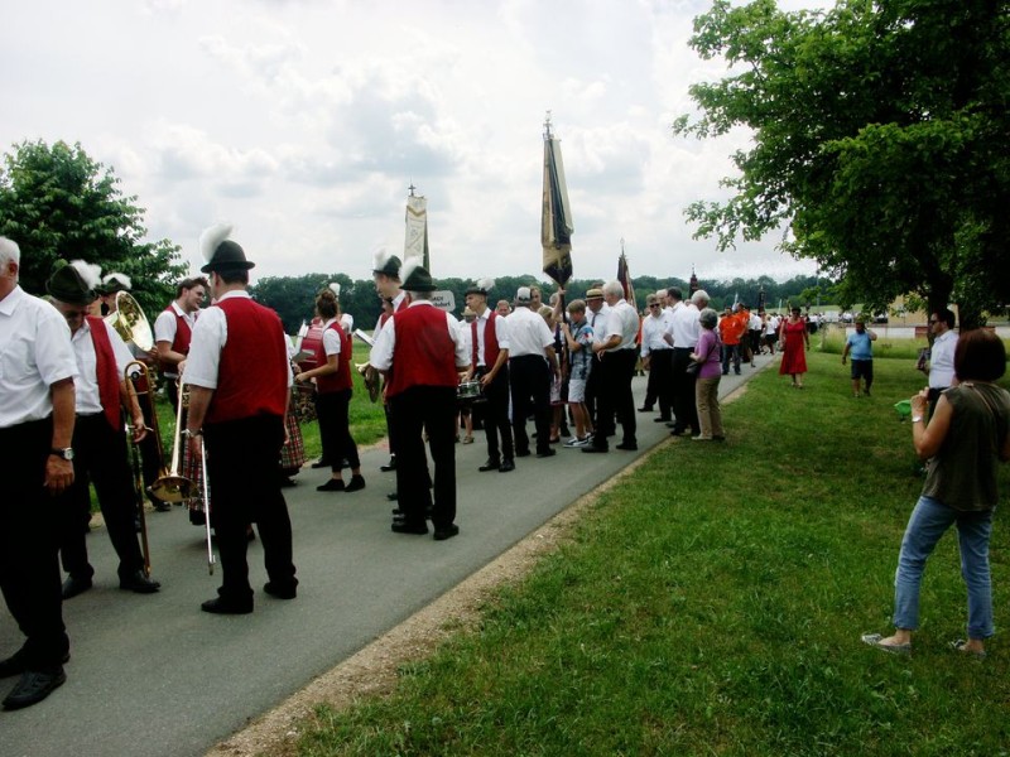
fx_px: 904
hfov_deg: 58.4
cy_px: 378
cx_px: 505
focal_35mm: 31
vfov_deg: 45.4
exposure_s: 1/320
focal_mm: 7.95
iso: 64
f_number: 8
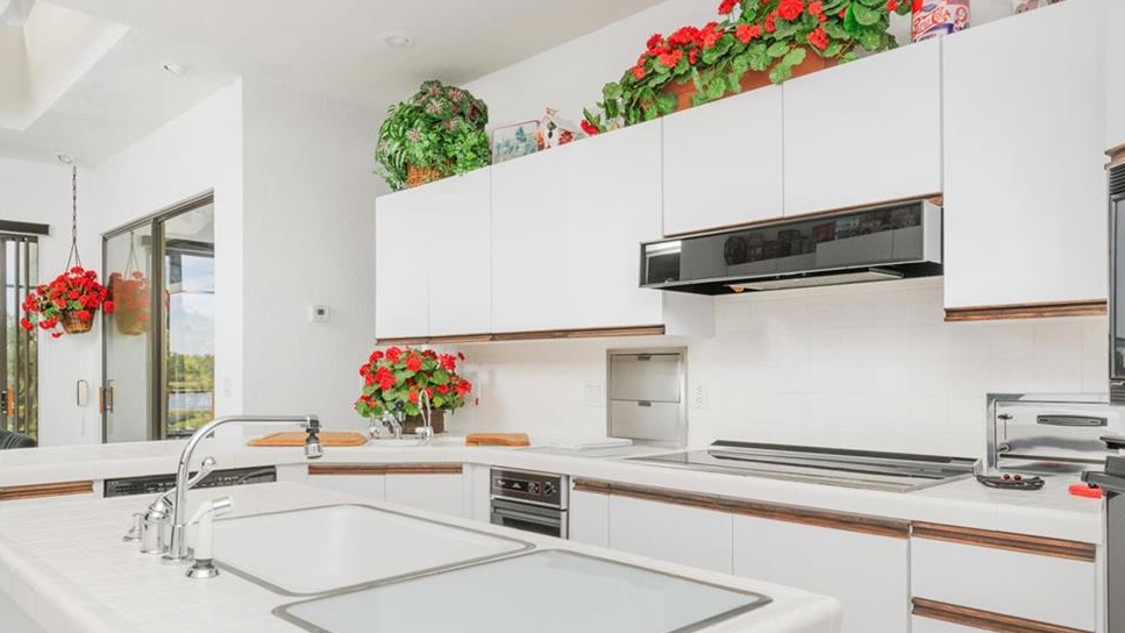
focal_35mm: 26
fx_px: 776
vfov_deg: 44.2
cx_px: 487
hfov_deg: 71.6
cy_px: 367
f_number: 8
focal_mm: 15
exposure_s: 1/160
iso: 320
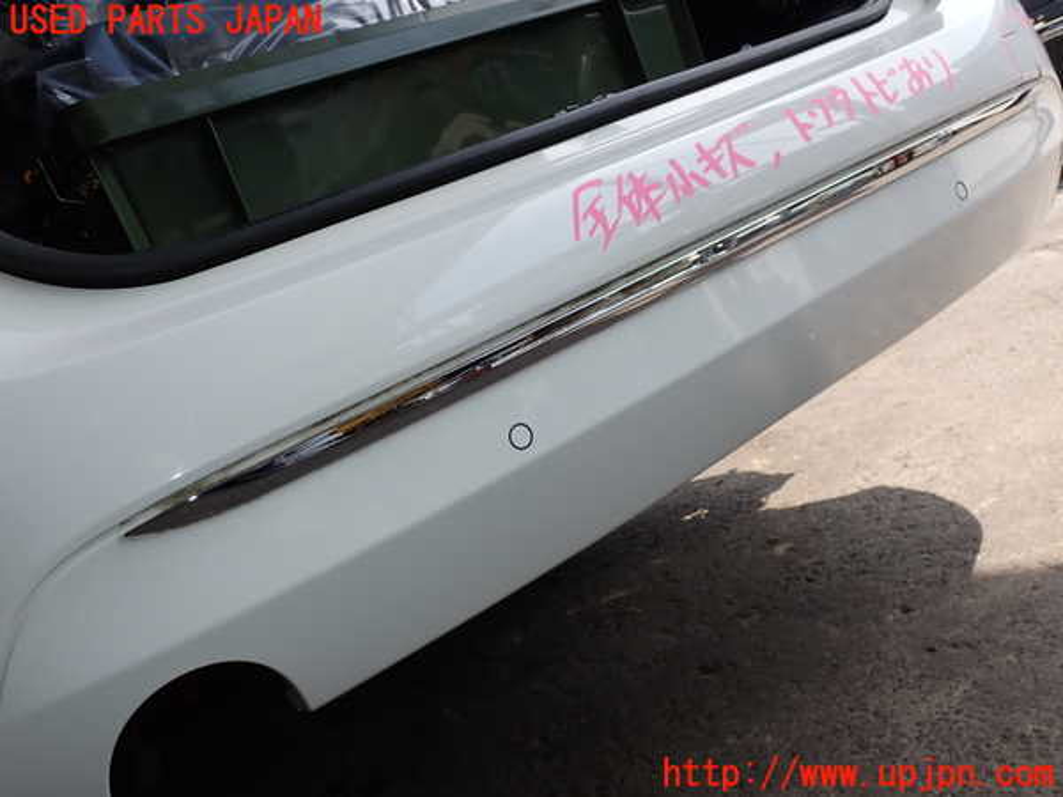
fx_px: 921
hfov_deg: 60.0
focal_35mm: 30
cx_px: 532
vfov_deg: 46.8
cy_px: 398
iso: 100
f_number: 3.2
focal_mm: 5.4
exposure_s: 1/400
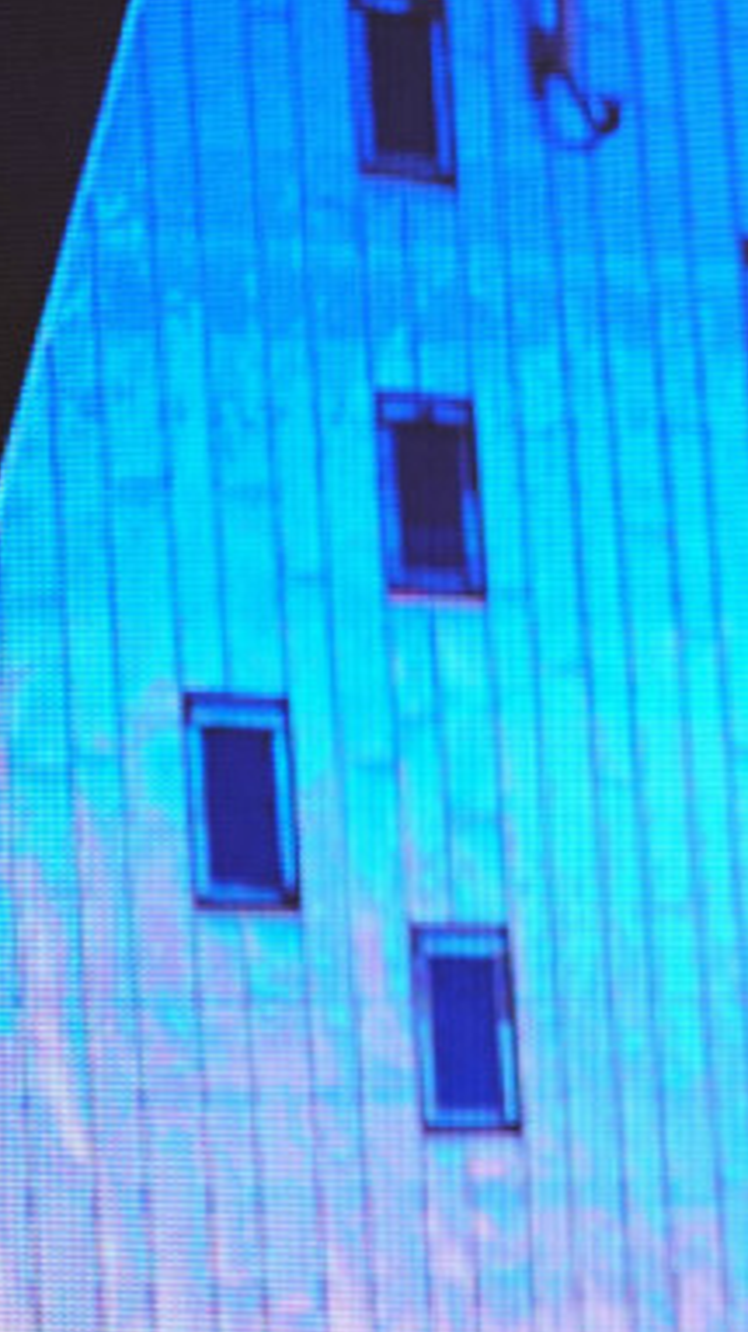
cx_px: 1346
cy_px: 527
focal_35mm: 335
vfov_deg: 6.4
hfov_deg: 3.6
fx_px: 11830
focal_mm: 153
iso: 3200
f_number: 4
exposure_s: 1/100
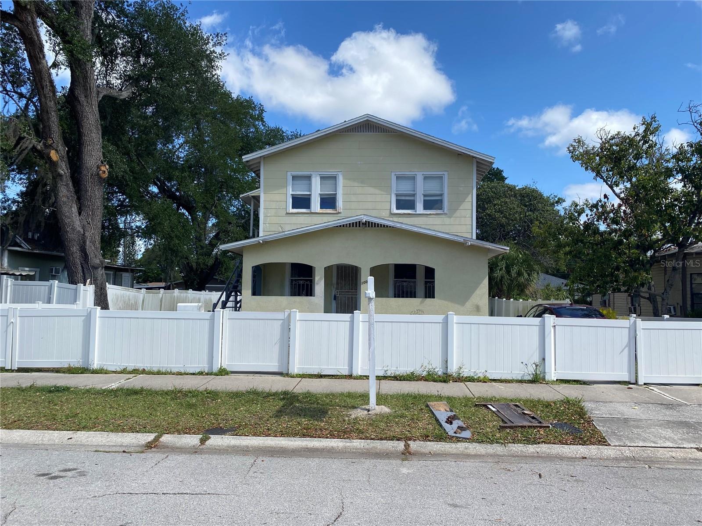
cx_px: 351
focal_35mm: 26
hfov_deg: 67.3
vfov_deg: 53.1
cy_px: 263
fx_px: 527
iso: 32
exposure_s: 1/2513
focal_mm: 4.25
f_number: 1.8
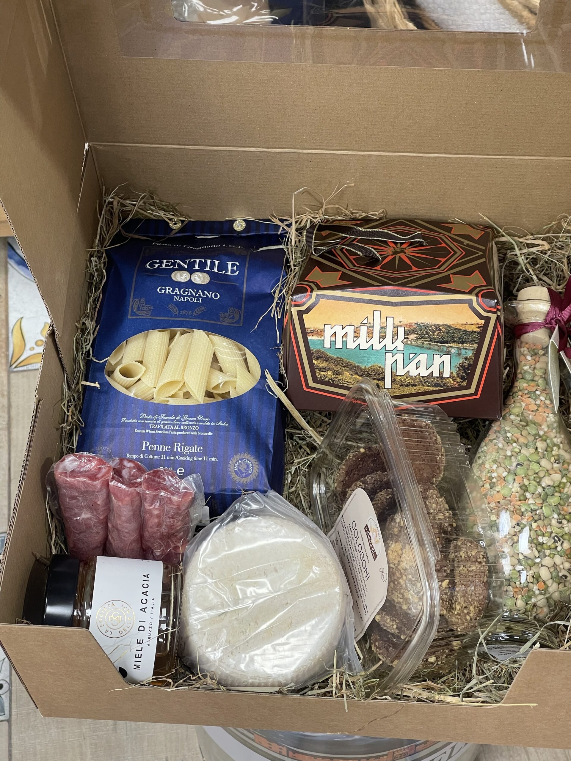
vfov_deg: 30.3
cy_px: 380
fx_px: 1408
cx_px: 286
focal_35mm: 64
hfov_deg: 22.9
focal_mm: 7.5
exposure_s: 1/50
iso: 160
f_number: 2.2
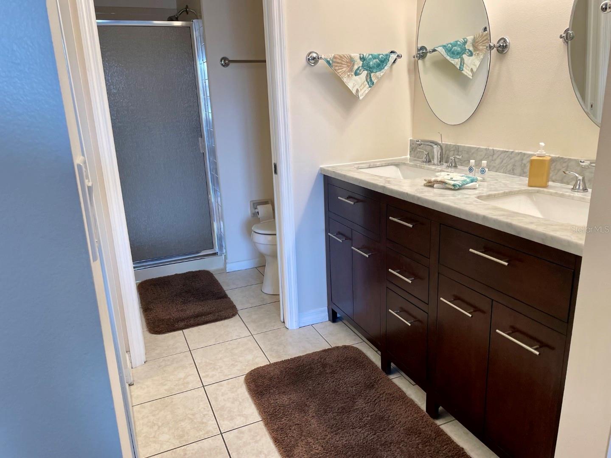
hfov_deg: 67.3
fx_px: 459
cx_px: 306
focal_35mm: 26
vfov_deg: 53.1
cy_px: 229
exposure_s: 1/120
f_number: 1.6
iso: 125
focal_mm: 4.2
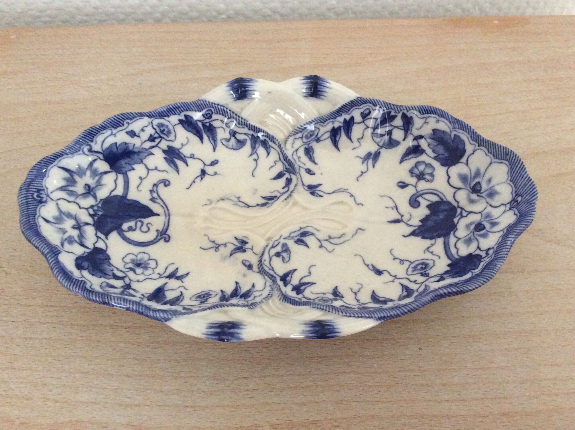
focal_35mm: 32
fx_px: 531
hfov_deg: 56.9
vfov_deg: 44.1
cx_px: 288
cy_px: 215
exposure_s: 1/17
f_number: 2.4
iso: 400
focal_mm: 3.3
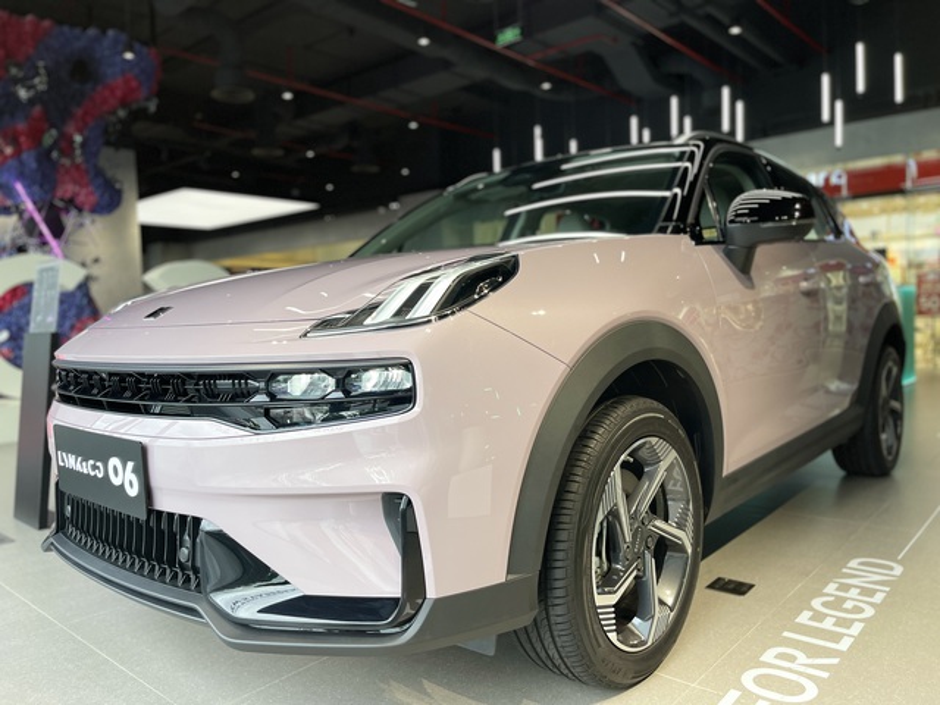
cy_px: 352
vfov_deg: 53.1
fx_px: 706
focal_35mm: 26
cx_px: 470
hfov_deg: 67.3
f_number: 1.6
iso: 50
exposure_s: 1/376
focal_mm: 5.1
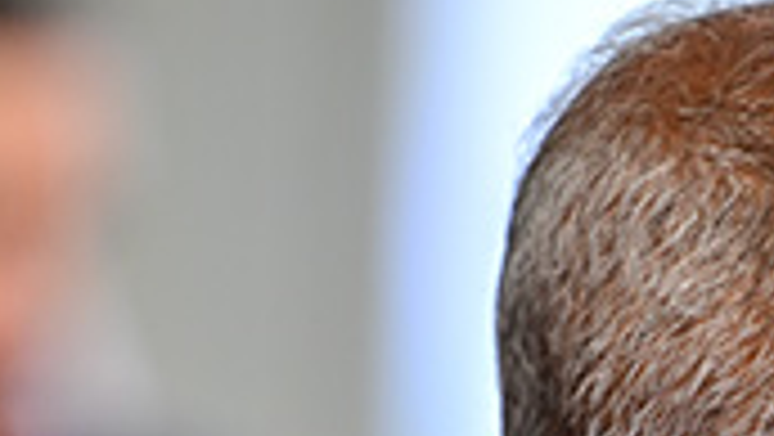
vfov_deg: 1.2
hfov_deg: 2.1
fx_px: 21419
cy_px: 993
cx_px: 832
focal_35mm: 1043
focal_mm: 200
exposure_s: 1/30
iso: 400
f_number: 2.8
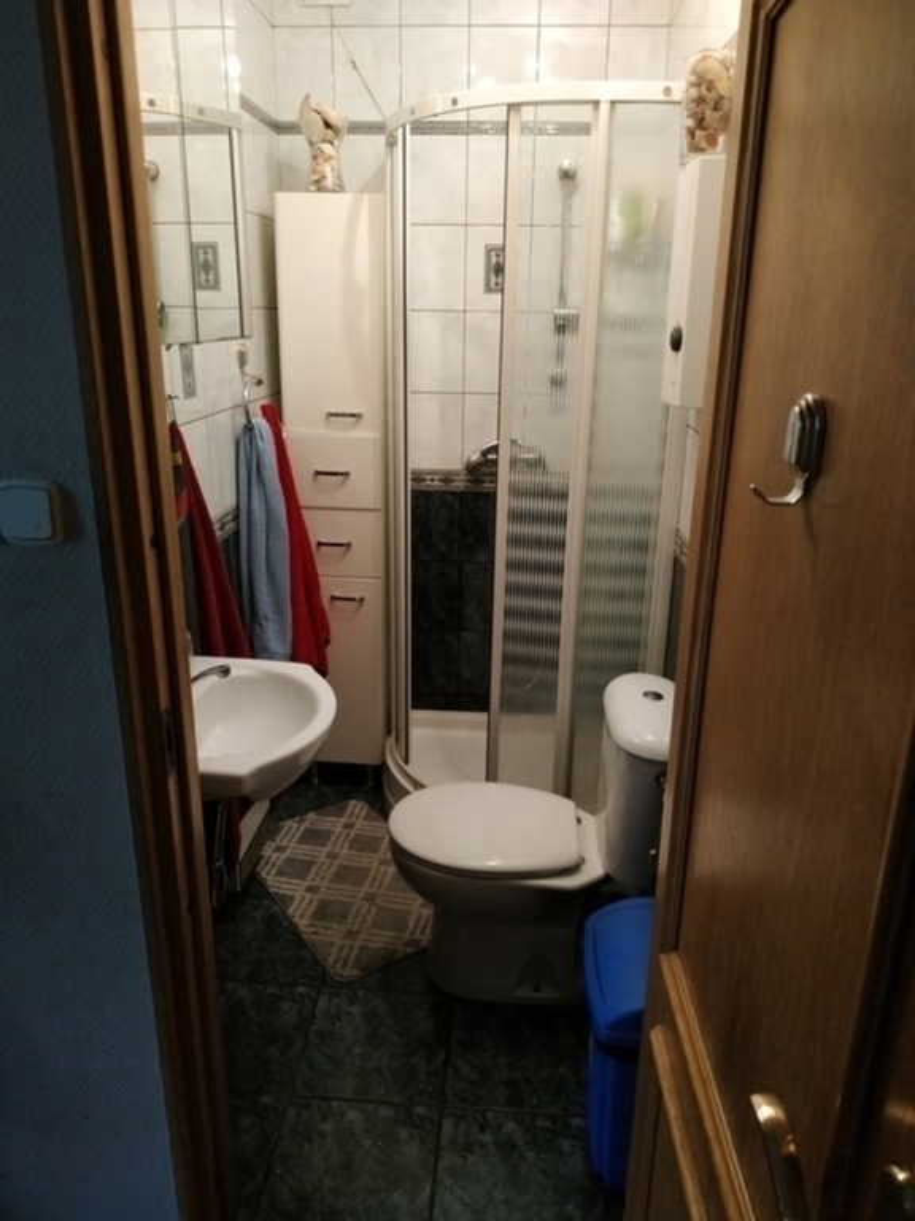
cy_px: 610
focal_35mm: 24
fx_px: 846
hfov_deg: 56.8
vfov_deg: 71.6
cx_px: 458
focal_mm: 3.94
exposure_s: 1/25
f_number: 1.9
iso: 320
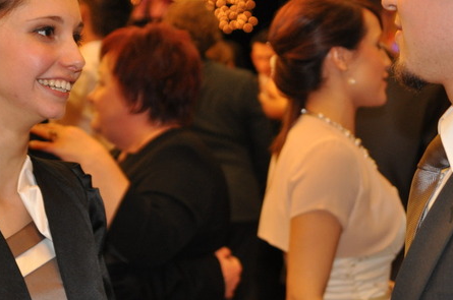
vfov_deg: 12.4
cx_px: 252
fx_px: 1382
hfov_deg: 18.6
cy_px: 150
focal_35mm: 110
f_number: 3.8
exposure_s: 1/60
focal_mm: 46
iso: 800
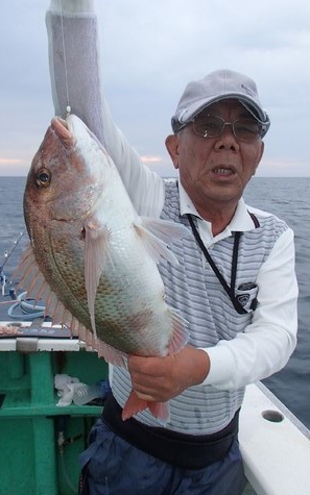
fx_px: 405
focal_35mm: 30
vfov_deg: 62.9
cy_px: 249
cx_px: 159
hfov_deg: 41.8
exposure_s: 1/30
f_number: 3.9
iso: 250
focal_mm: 5
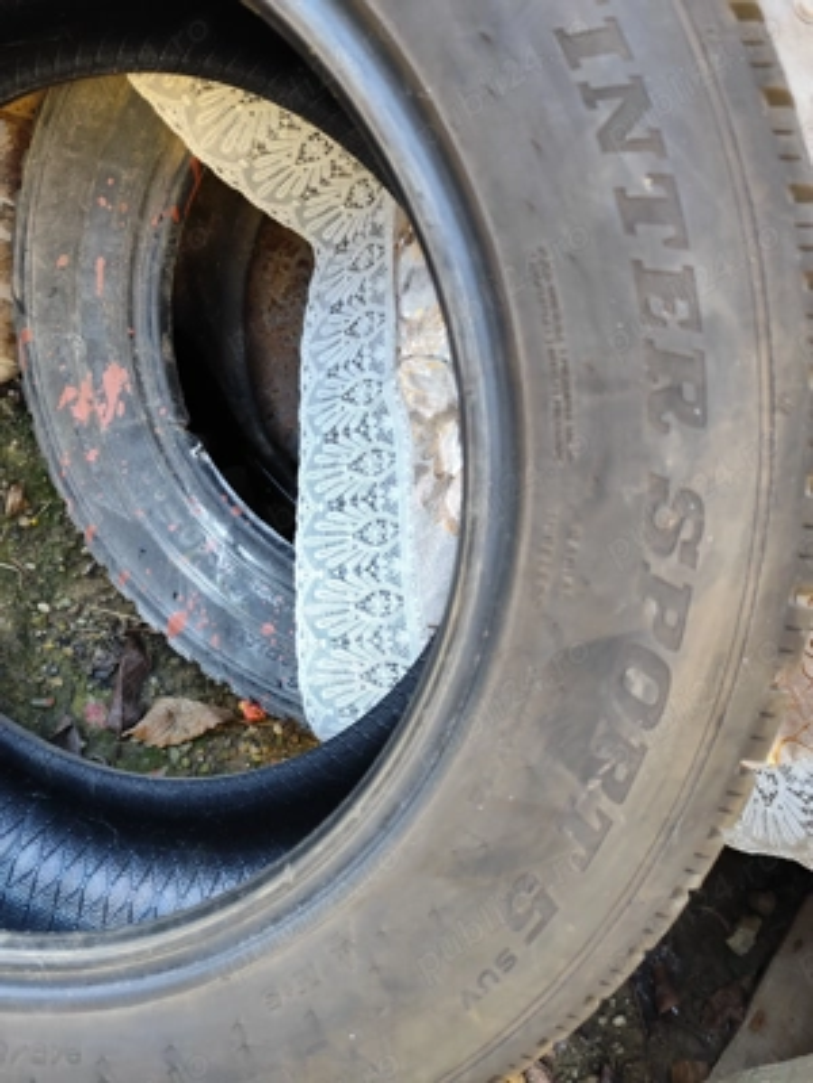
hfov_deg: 58.9
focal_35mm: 23
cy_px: 542
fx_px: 720
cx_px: 406
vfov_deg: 73.9
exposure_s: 1/100
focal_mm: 6.14
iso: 400
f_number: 1.65
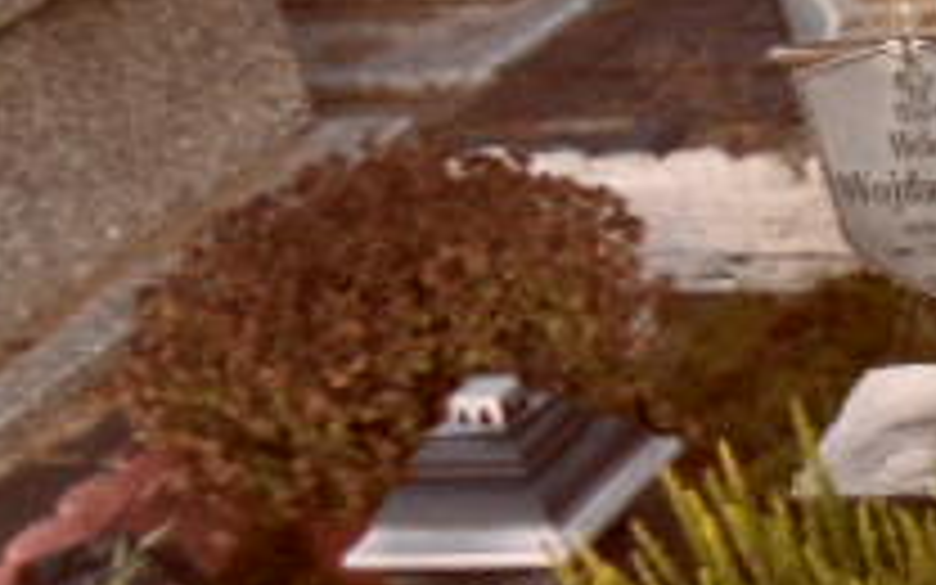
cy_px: 99
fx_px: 3189
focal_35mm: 125
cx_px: 2290
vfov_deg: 10.4
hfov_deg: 12.7
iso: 80
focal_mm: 3.9
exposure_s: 1/125
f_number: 3.2
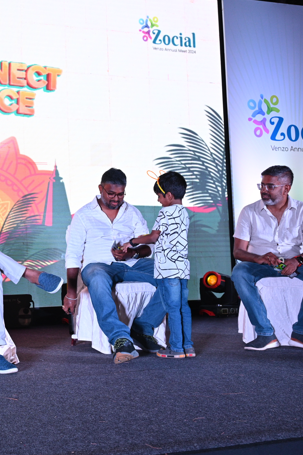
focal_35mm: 46
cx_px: -6
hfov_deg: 27.4
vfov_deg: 42.7
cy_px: 231
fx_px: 581
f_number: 5.6
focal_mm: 30
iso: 1250
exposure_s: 1/160
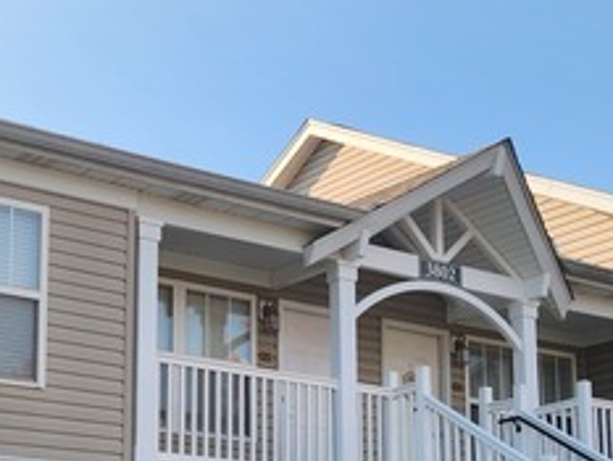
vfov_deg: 18.4
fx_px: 1400
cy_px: 393
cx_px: 258
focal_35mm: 79
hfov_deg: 24.7
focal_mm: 5.4
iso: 20
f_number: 1.8
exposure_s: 1/1361
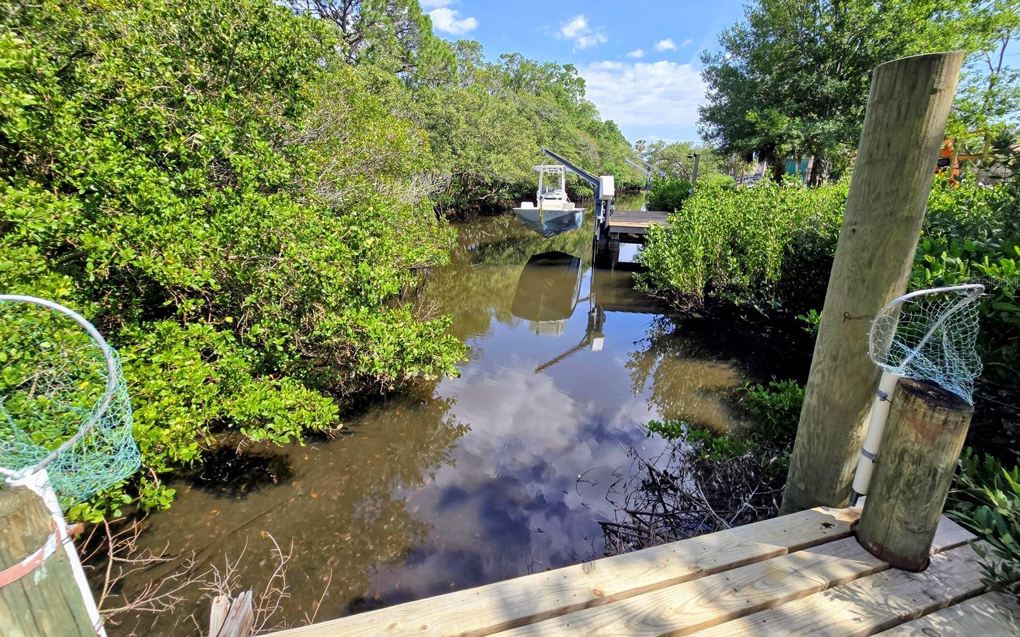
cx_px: 514
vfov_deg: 78.3
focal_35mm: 14
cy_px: 281
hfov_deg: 105.3
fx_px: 389
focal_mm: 2.2
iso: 50
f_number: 2.2
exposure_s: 1/1328
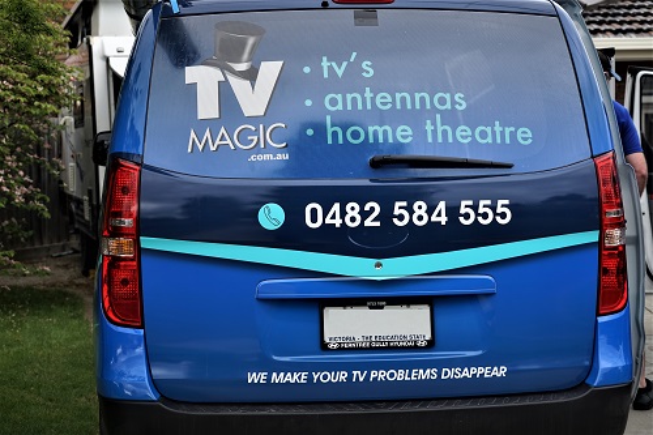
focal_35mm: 75
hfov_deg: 27.0
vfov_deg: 18.2
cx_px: 326
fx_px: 1360
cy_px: 218
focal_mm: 75
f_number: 5.6
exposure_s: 1/160
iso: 100
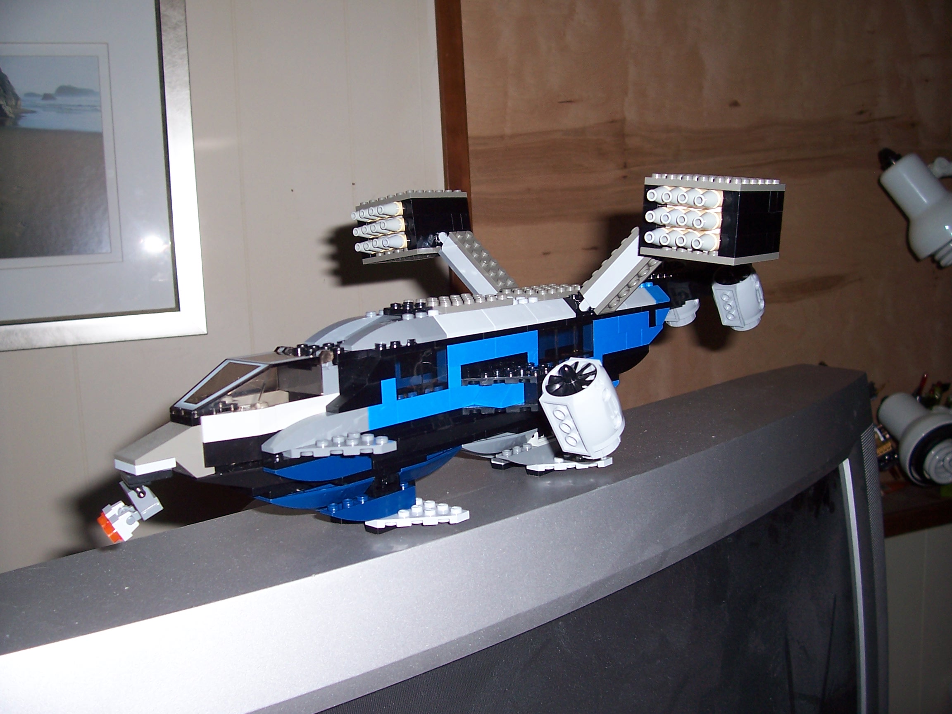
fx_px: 935
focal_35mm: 34
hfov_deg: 54.0
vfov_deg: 41.8
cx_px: 476
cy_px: 357
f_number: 2.7
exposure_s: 1/60
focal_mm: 5.6
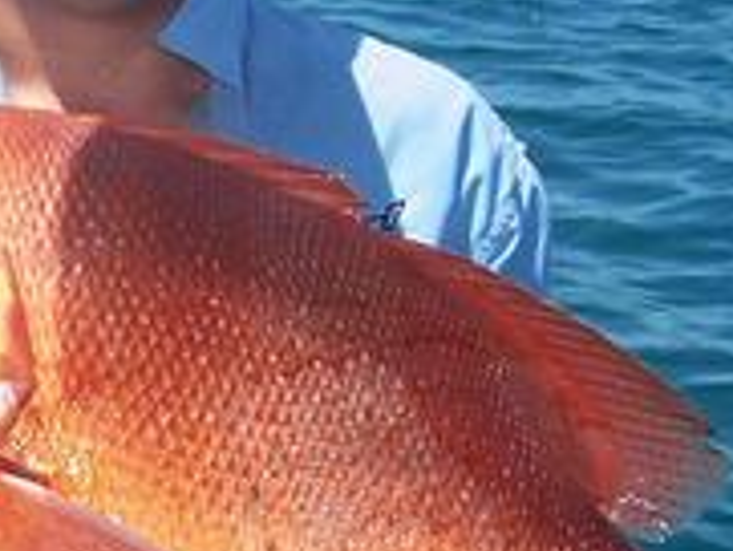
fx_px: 2543
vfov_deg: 12.4
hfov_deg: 16.1
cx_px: -4
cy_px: 320
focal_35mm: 120
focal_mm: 5.6
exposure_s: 1/350
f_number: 5.6
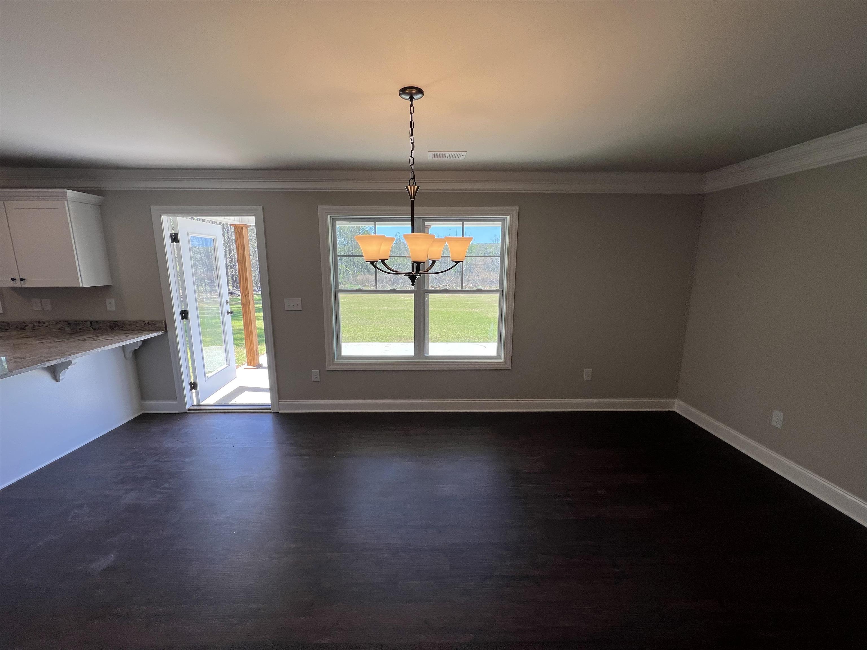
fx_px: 326
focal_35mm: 13
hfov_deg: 106.2
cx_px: 434
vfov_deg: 89.9
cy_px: 325
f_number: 1.8
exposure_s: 1/196
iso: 32
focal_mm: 1.57
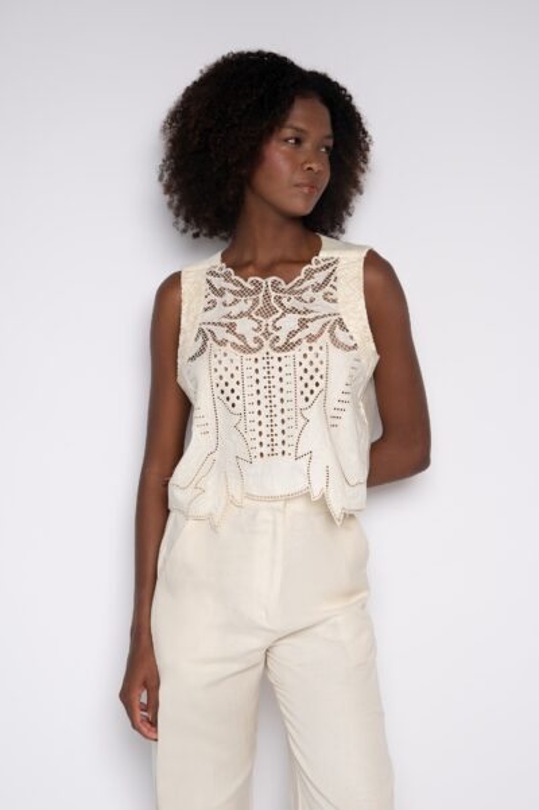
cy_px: 405
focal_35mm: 48
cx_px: 270
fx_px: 1079
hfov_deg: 28.0
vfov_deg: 41.1
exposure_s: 1/160
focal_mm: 48
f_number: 5.6
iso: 200
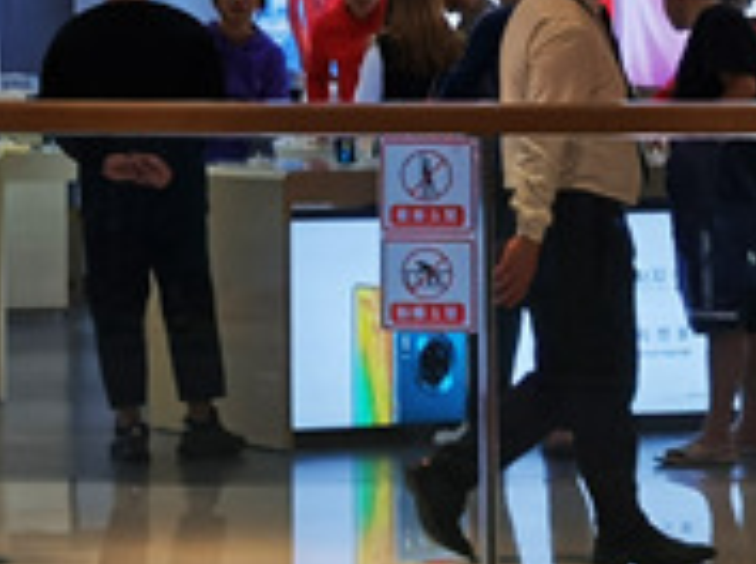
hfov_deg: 9.8
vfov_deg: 7.4
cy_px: -209
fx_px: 4294
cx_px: -363
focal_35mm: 197
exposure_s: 1/405
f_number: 1.6
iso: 50
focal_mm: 5.56
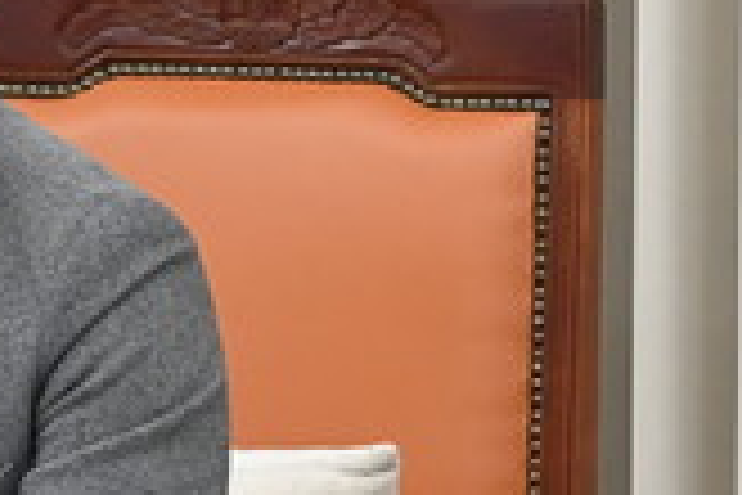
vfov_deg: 4.2
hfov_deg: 6.2
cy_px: 148
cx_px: -187
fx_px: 6822
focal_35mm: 331
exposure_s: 1/320
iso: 5000
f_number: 7.1
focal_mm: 70
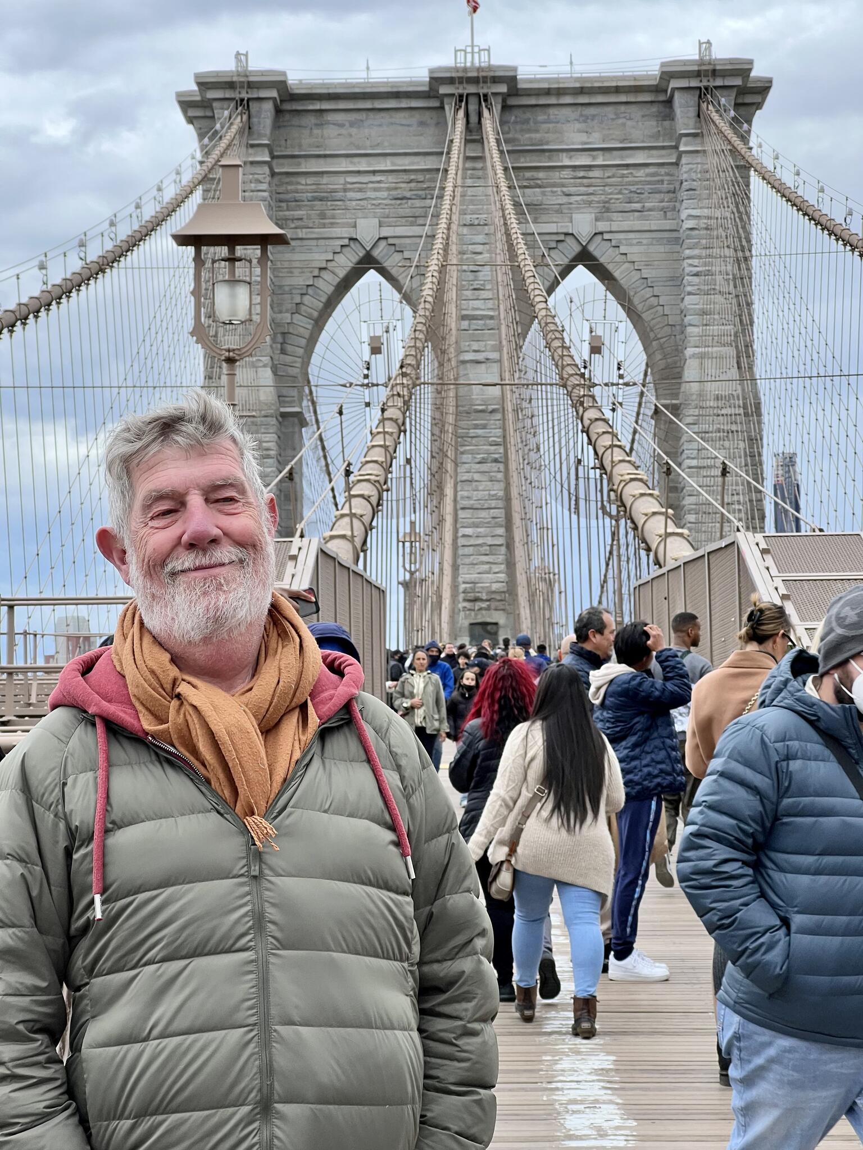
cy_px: 575
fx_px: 2560
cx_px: 432
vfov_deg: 25.3
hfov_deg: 19.1
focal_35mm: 77
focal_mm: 9
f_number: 2.8
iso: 32
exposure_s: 1/299
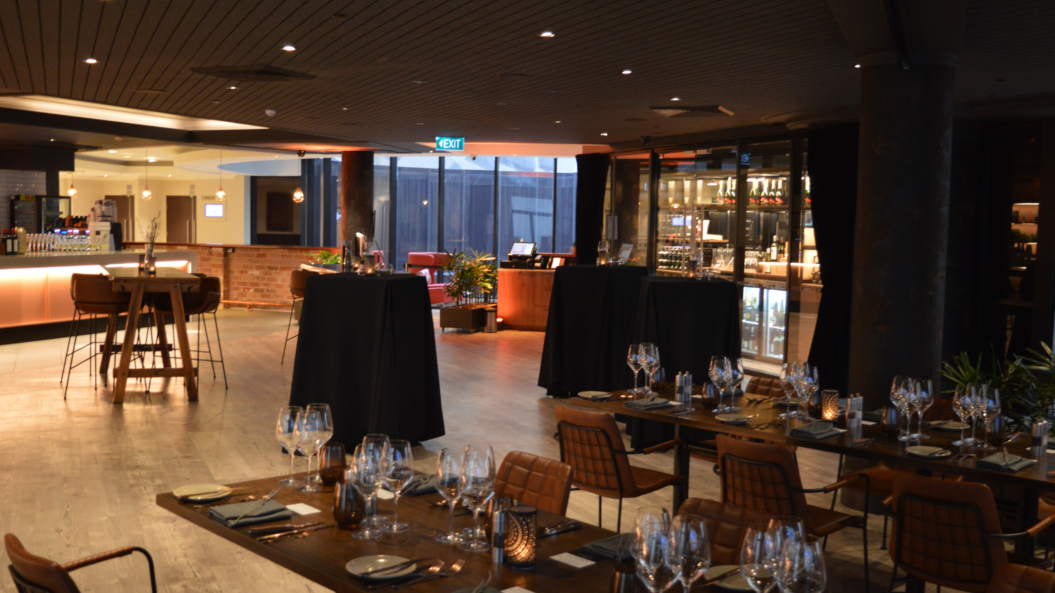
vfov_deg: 31.2
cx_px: 530
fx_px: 1063
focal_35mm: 38
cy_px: 317
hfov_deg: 52.8
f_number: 4
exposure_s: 1/15
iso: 1100
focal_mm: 24
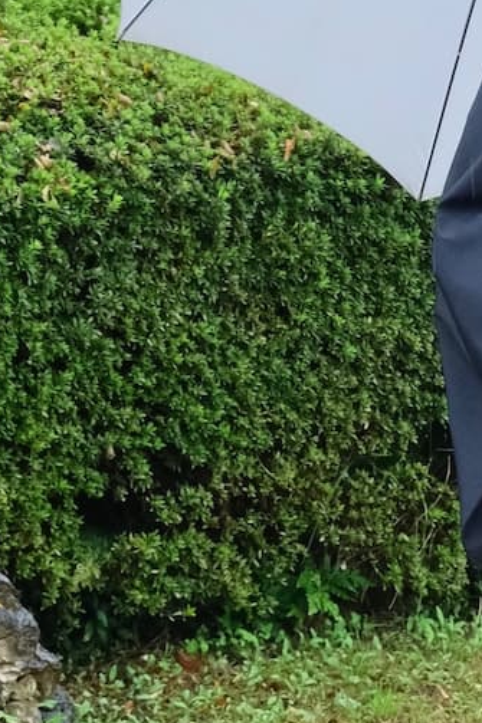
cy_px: -40
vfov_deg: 11.1
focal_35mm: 183
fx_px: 3677
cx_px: 758
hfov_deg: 7.4
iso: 1600
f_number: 5.6
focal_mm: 30.8
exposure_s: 1/160
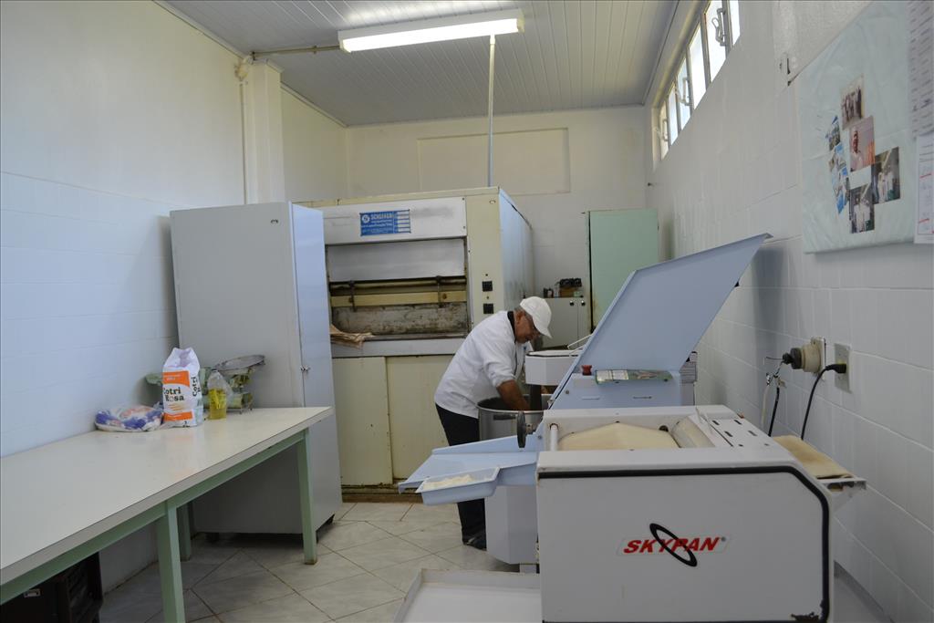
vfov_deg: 47.9
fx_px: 701
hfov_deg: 67.4
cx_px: 467
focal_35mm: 27
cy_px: 312
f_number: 4.5
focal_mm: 18
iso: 400
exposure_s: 1/80
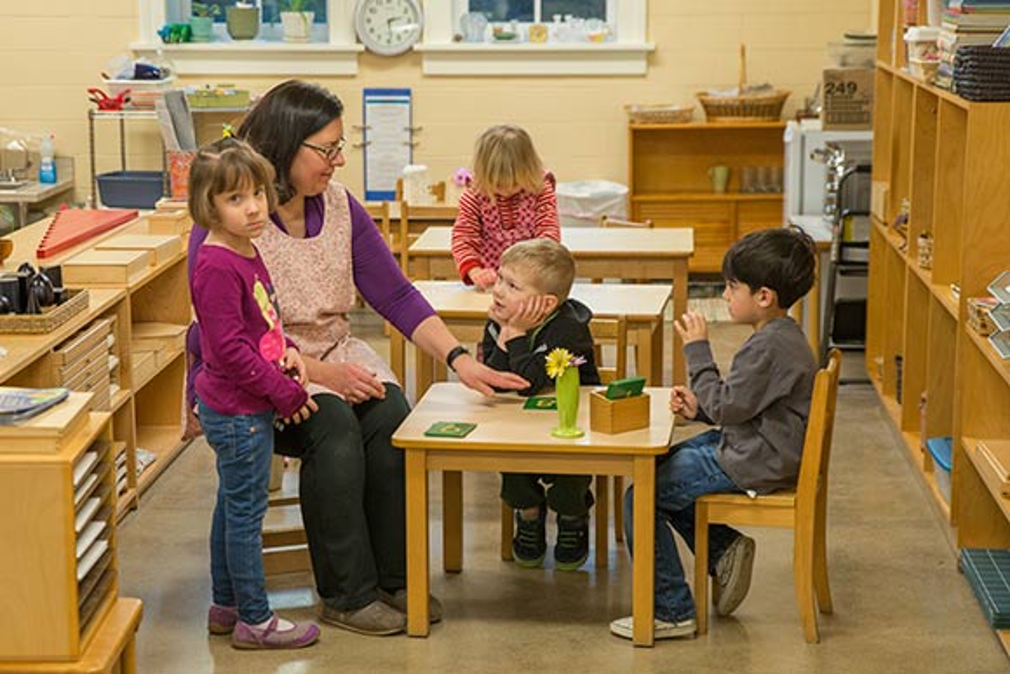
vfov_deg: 21.9
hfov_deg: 32.4
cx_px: 505
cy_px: 337
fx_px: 1740
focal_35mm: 62
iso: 800
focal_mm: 62
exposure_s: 1/180
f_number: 4.8
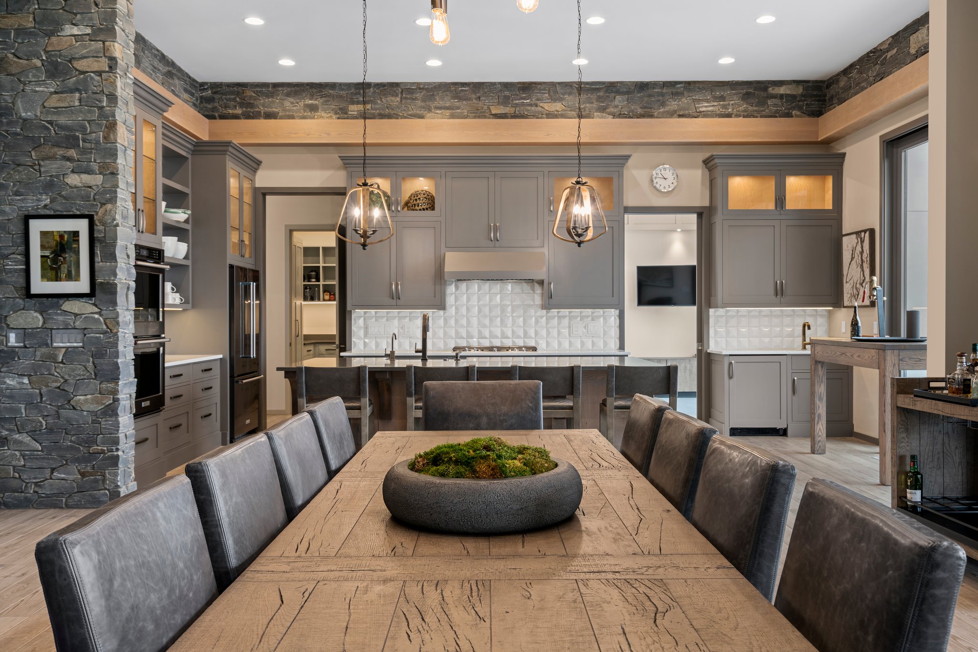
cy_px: 326
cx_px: 489
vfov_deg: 43.6
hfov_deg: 61.9
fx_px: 815
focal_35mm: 30
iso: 320
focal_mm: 30
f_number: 8
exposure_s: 1/2
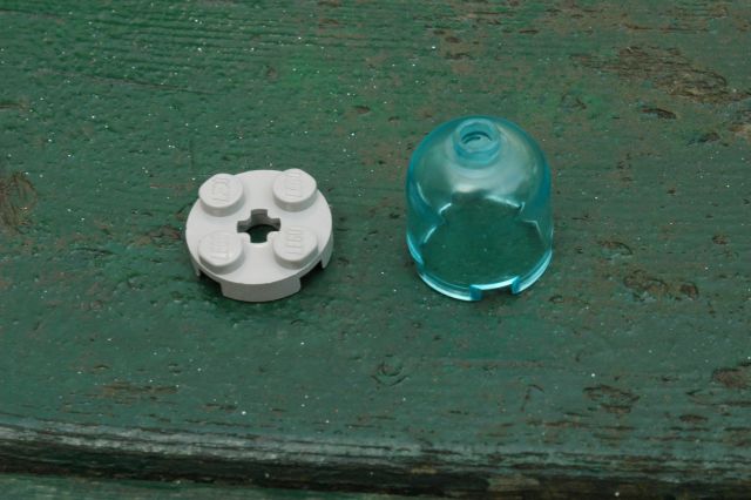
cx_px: 376
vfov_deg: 12.2
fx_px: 2346
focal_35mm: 112
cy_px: 250
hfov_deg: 18.2
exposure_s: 1/50
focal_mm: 75
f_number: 20
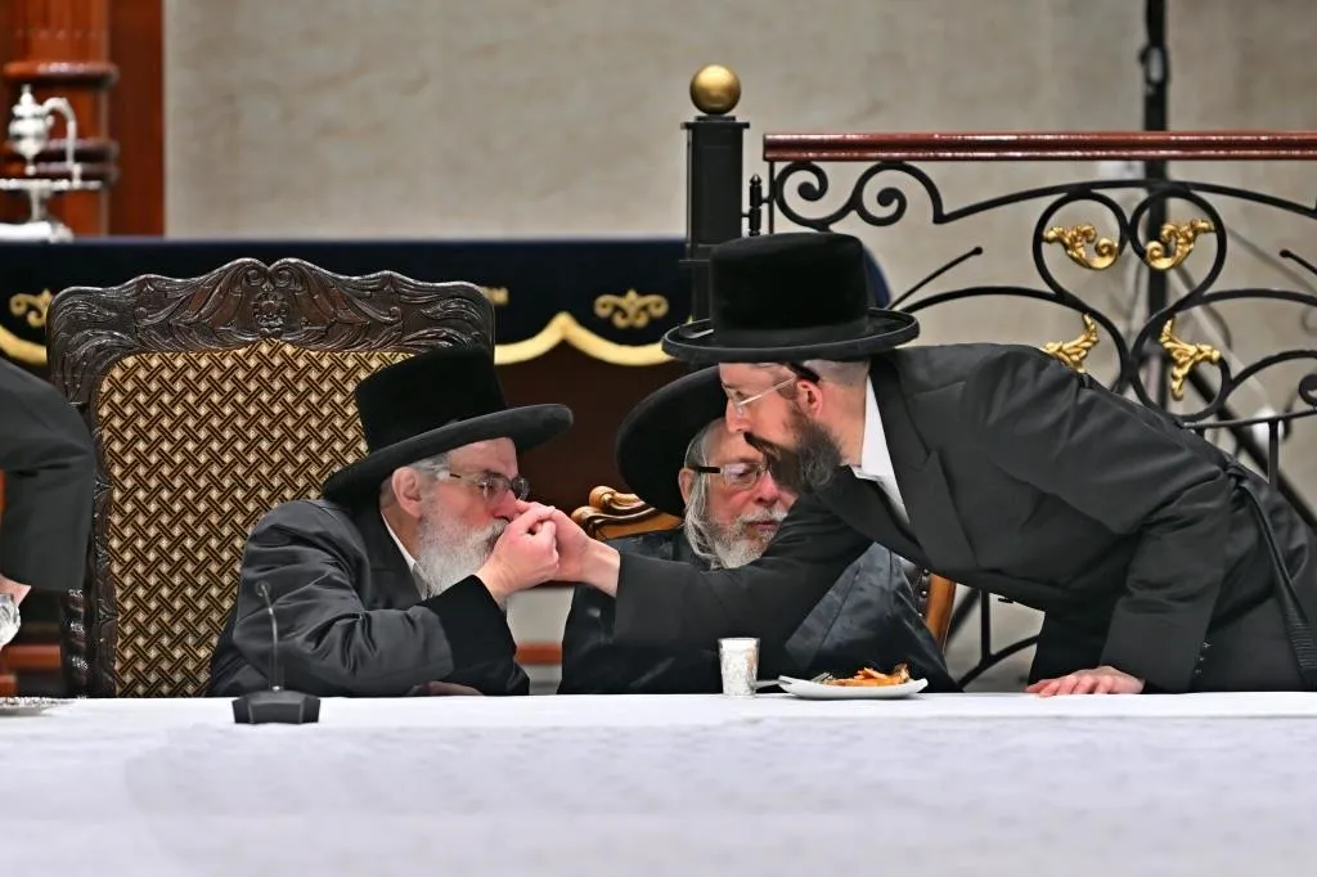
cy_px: 438
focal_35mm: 300
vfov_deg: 4.6
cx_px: 658
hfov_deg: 6.9
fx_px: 10971
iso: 250
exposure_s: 1/400
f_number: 2.8
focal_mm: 200
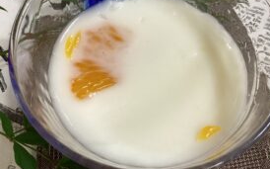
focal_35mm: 45
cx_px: 153
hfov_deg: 44.3
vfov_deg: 28.4
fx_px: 331
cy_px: 61
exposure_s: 1/60
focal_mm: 3.3
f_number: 2.4
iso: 125
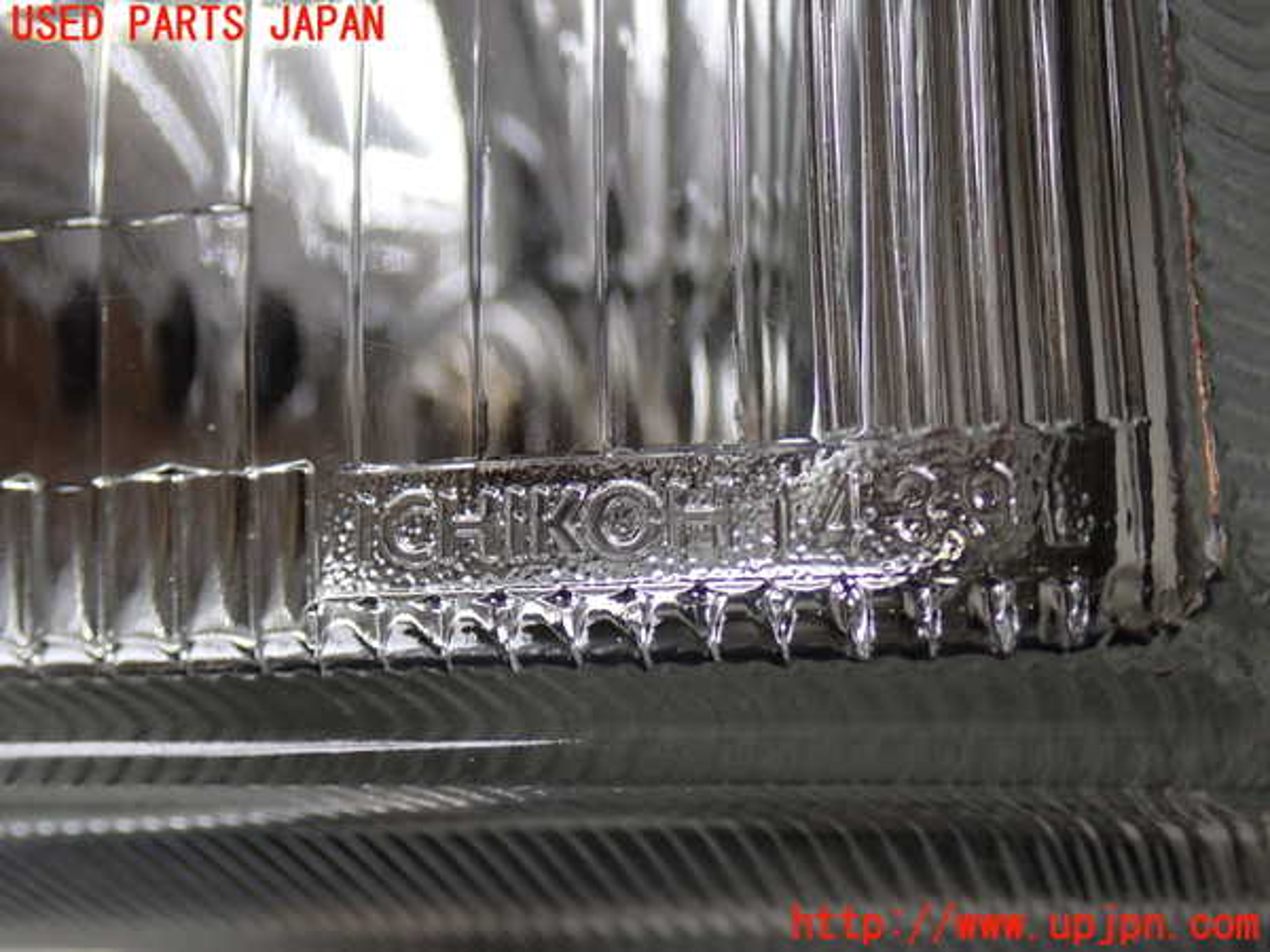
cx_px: 635
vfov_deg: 29.1
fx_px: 1834
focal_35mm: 50
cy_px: 476
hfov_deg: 38.2
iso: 200
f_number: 3.2
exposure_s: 1/100
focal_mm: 9.01
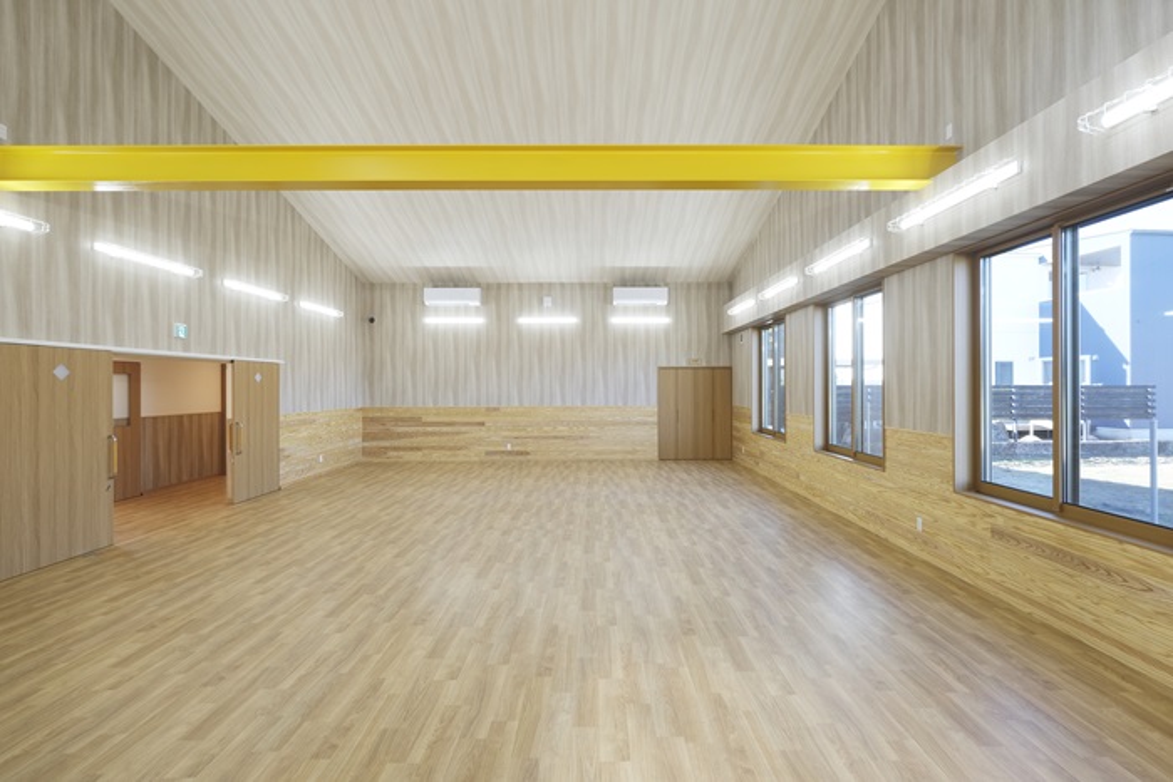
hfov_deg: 100.4
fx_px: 489
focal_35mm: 15
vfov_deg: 77.4
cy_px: 391
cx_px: 586
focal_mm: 10
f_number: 6.4
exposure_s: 1/18
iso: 160
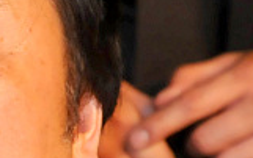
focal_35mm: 531
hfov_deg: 3.9
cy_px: 207
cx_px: -130
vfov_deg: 2.5
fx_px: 3665
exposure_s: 1/125
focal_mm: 70
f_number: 4.5
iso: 800
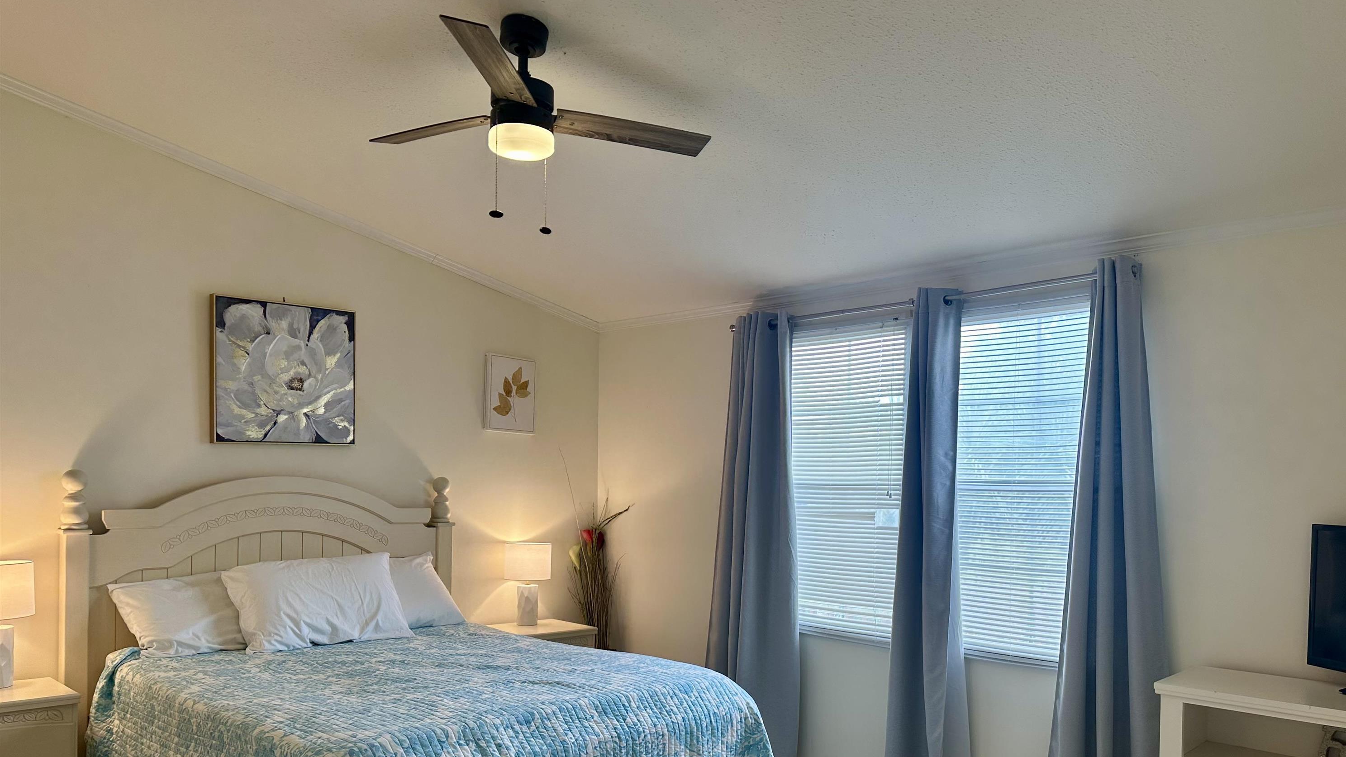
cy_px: 486
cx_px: 694
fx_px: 964
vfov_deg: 42.5
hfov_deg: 69.8
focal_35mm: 27
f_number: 1.78
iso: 100
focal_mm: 6.86
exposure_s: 1/126
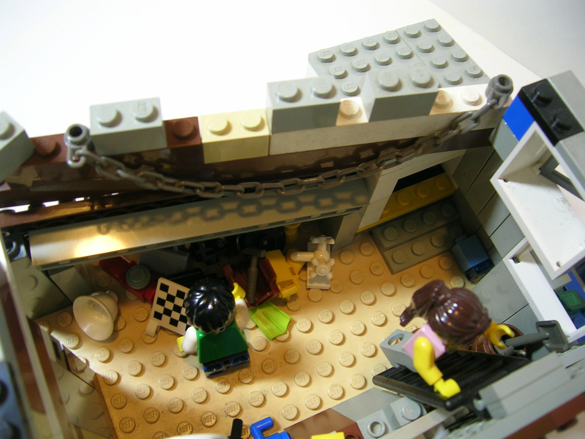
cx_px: 292
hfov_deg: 52.6
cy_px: 220
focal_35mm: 35
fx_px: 591
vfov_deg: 40.7
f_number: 2.8
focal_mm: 5.4
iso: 50
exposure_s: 1/7
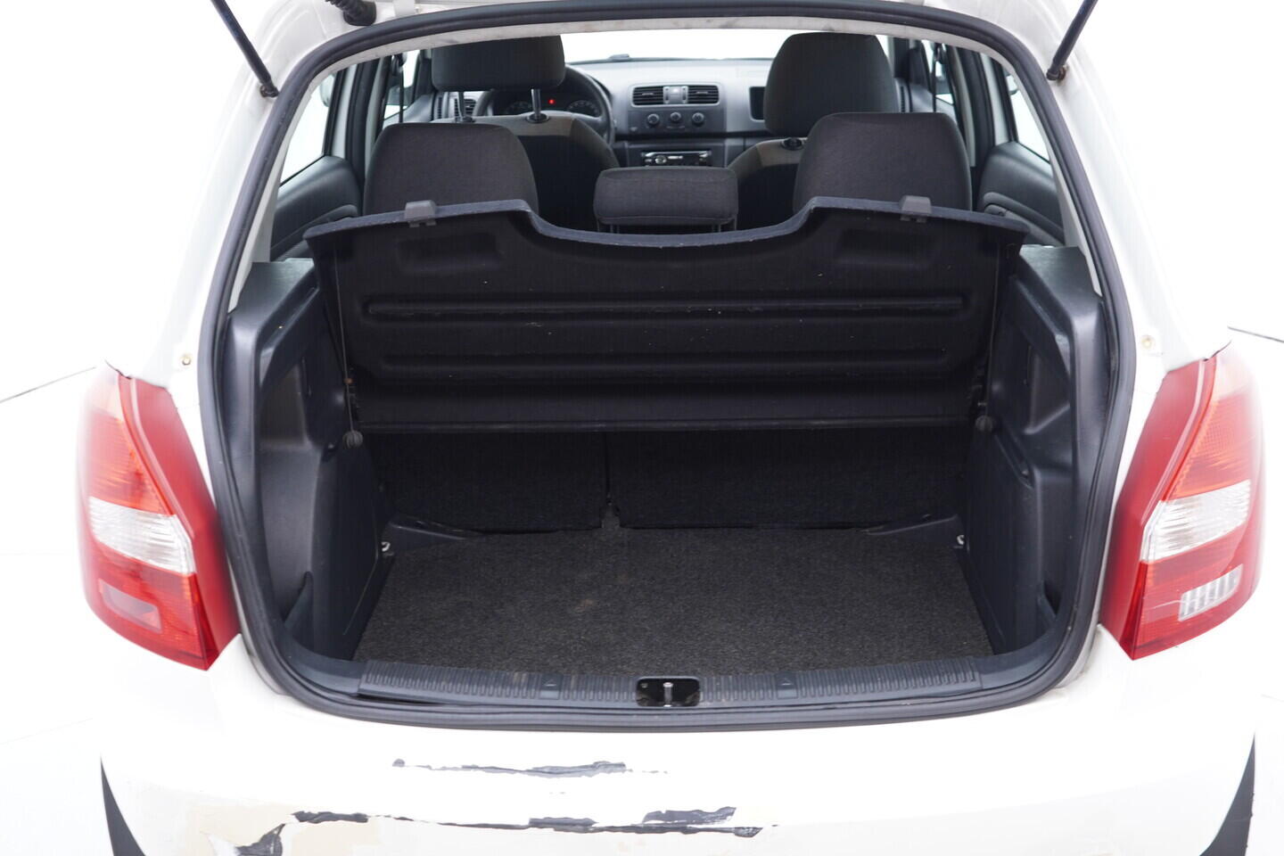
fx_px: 1284
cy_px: 428
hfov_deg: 53.1
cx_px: 642
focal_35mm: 36
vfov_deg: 36.9
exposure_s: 1/40
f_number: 2.8
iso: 250
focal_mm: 24
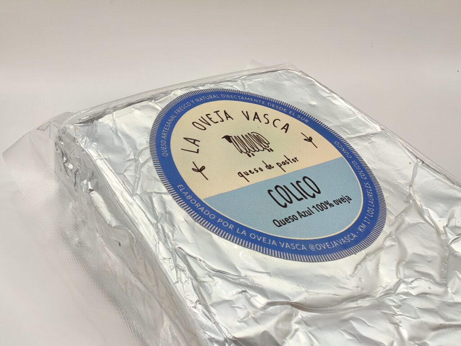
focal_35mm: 31
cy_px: 173
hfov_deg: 58.4
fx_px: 413
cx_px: 230
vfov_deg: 45.4
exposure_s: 1/260
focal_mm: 1.76
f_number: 2.2
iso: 50
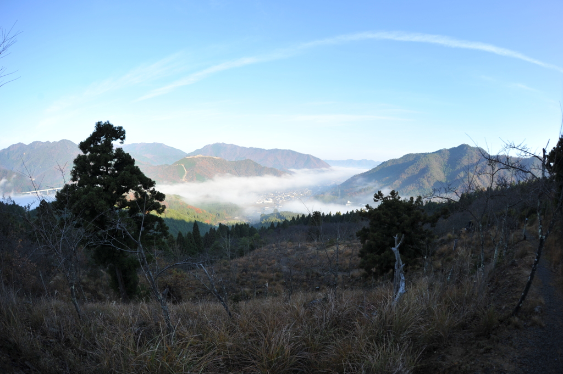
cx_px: 282
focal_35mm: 15
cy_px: 187
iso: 200
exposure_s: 1/320
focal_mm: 15
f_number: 5.6
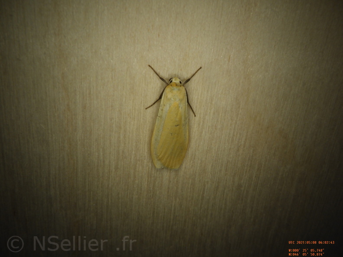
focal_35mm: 34
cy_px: 128
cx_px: 172
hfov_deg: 54.0
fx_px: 337
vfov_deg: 41.8
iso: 125
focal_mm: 6.1
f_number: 4.6
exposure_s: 1/1250
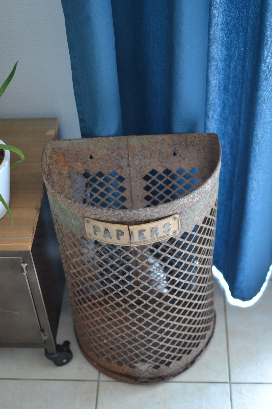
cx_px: 136
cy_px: 204
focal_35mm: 52
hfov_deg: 25.8
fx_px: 595
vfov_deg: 37.9
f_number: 1.8
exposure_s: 1/60
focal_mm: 35
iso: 560
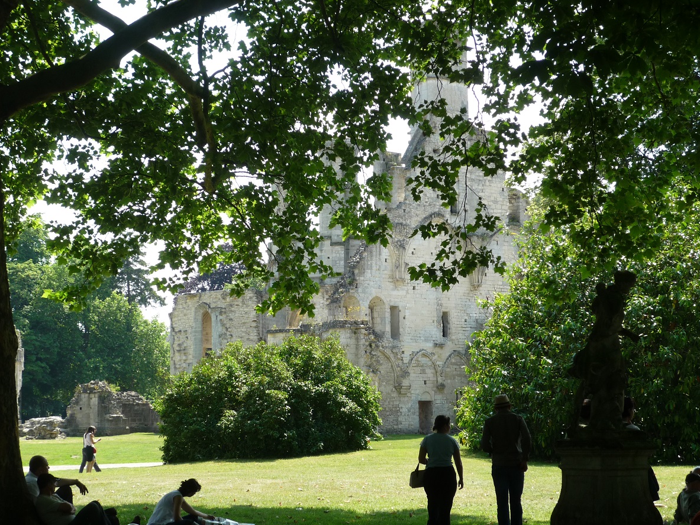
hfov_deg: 27.0
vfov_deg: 20.5
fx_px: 1456
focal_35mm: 72
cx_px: 354
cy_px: 264
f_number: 4
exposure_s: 1/250
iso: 100
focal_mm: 11.7
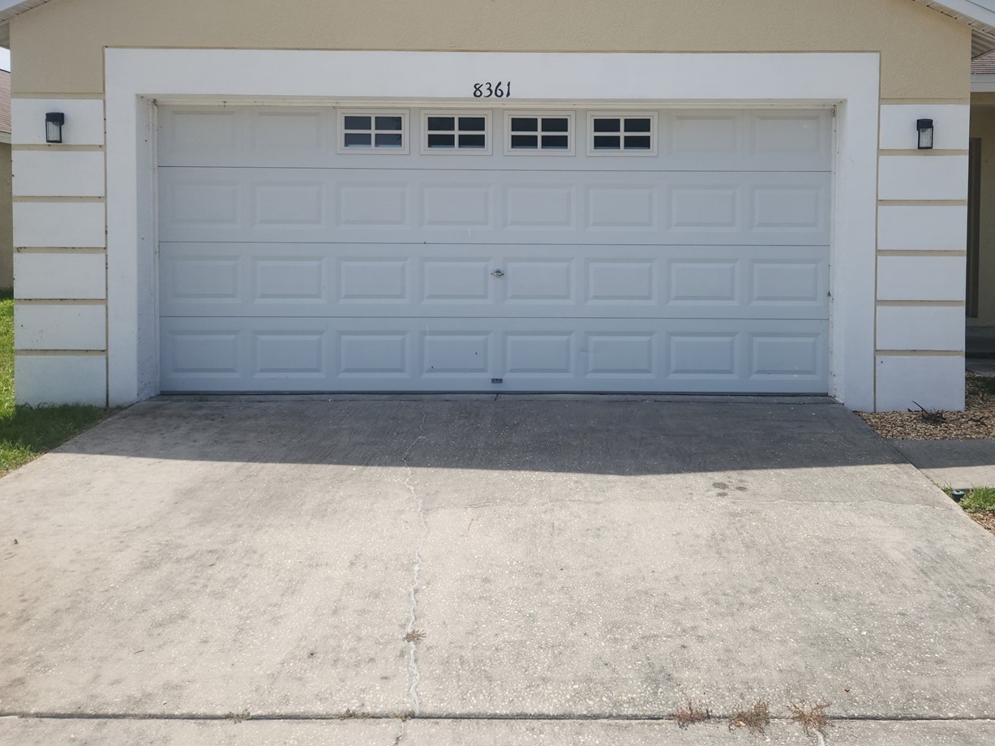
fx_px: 862
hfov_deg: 59.6
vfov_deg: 46.2
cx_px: 579
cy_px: 264
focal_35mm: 30
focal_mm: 5.4
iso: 20
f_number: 1.8
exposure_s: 1/1849
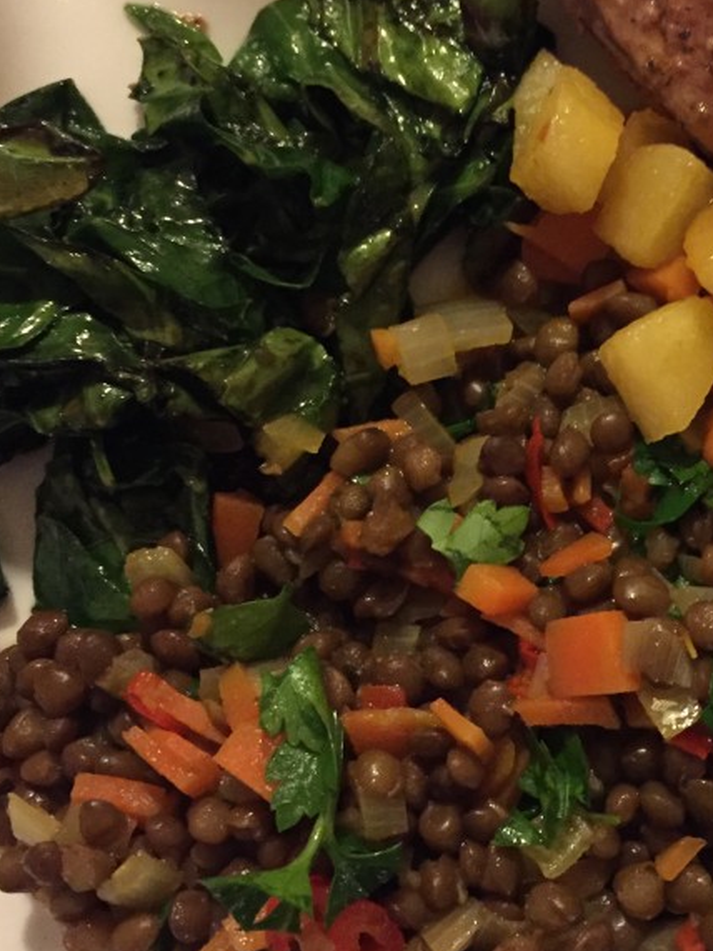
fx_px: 1429
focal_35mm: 52
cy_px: 406
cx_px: 575
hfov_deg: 27.4
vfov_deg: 36.8
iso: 400
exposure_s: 1/17
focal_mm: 4.15
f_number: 2.2
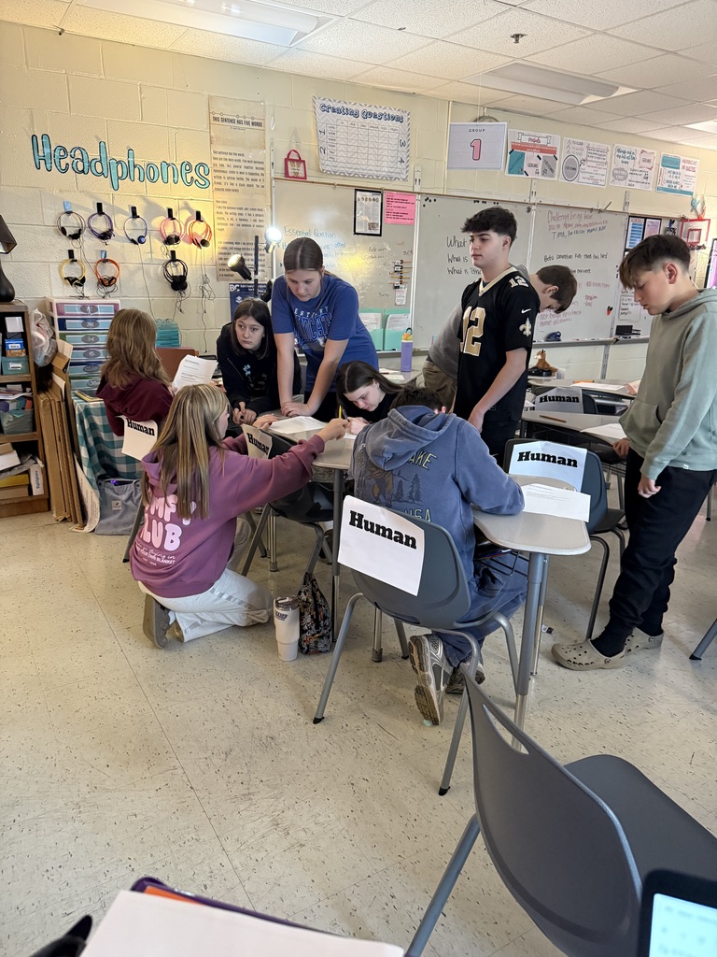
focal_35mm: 24
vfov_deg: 71.6
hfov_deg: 56.8
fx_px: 663
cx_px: 358
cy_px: 478
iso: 800
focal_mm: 6.76
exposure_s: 1/50
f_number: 1.78
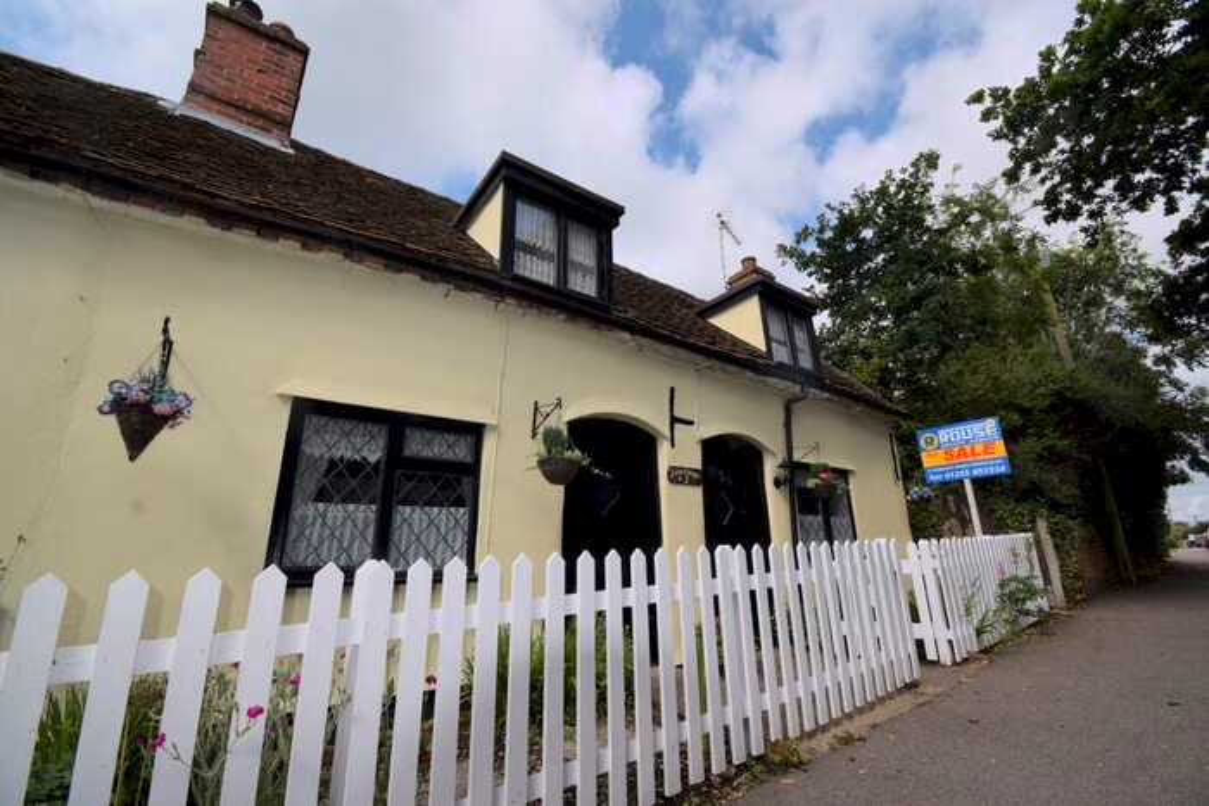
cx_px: 604
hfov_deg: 100.4
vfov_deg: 77.4
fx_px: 504
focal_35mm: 15
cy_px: 403
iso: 100
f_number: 9
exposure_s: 1/200
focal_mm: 10
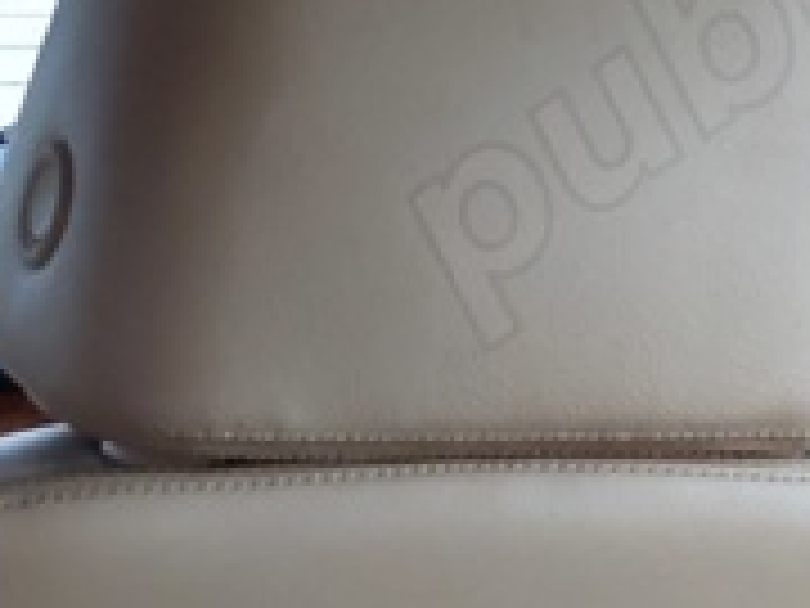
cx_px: -693
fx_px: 3112
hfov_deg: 13.2
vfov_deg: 10.4
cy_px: 1157
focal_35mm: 133
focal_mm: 5.23
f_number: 1.8
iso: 400
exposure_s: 1/30
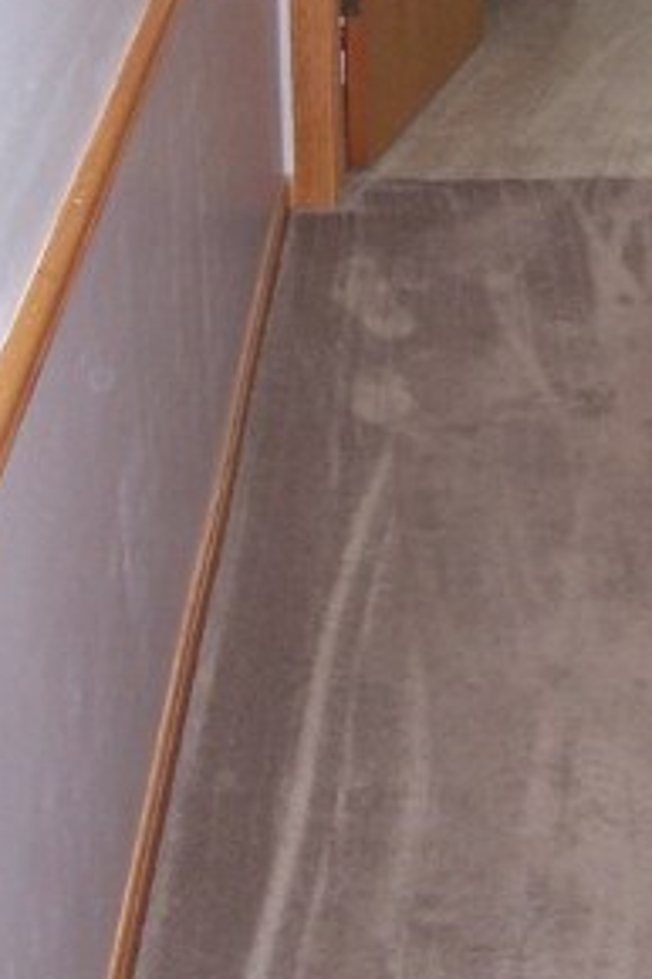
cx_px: 608
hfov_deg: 15.0
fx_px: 2448
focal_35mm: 90
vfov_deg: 21.6
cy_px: -51
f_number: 2.7
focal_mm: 5.6
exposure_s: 1/60
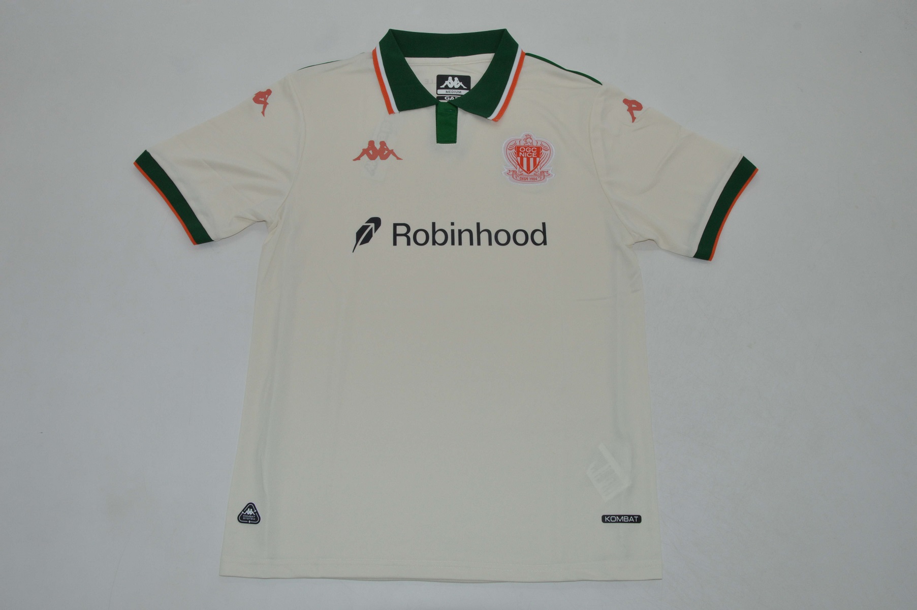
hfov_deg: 59.5
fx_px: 802
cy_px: 305
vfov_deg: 41.6
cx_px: 458
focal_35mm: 32
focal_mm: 21
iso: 400
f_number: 16
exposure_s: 1/200
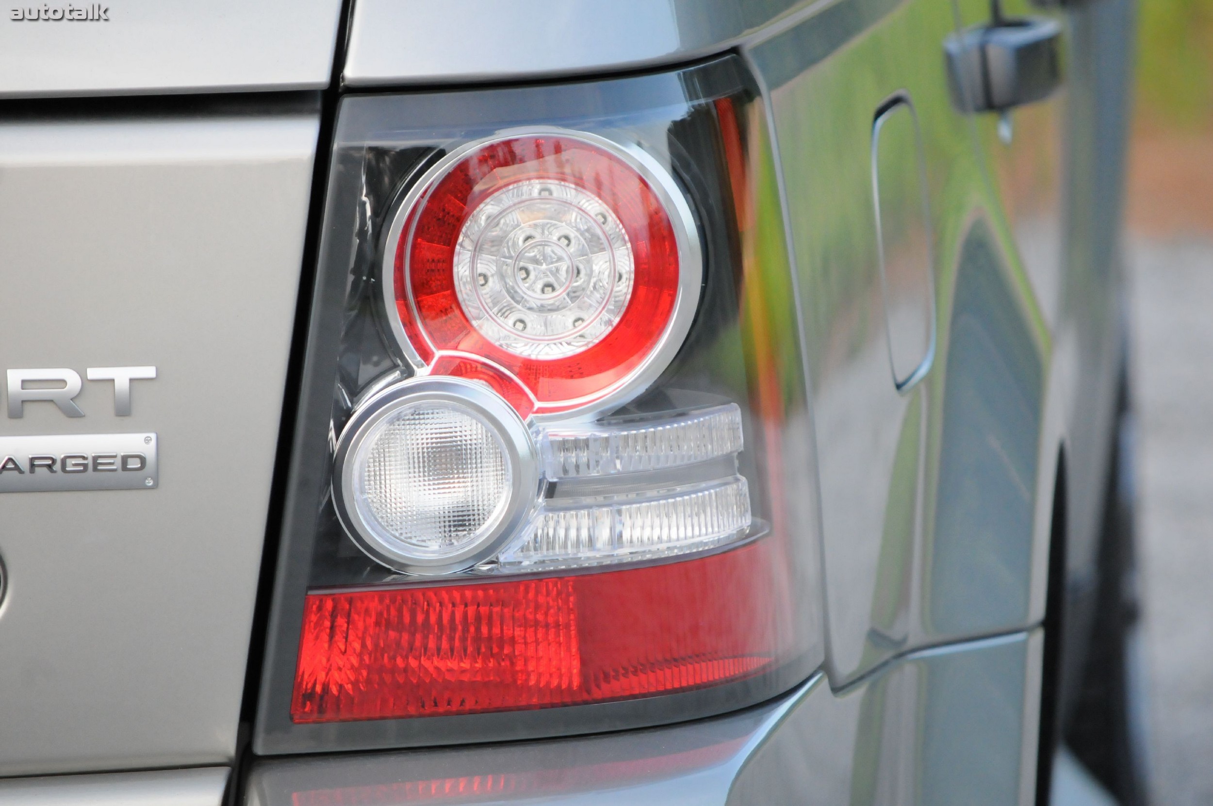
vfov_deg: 4.6
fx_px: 10097
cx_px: 606
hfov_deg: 6.9
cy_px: 403
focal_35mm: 300
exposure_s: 1/320
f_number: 5.6
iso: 2000
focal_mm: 200
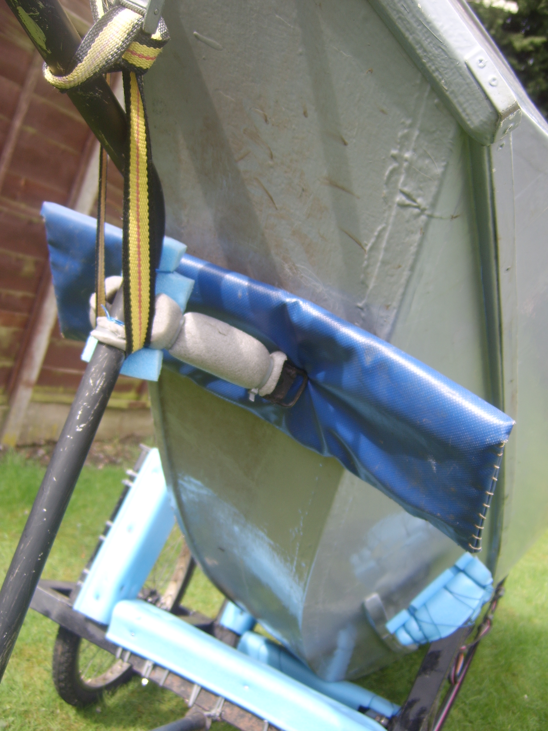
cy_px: 366
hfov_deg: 45.4
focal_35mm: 31
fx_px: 654
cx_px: 274
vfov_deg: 58.4
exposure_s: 1/162
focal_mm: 8.13
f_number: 2.7
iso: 50
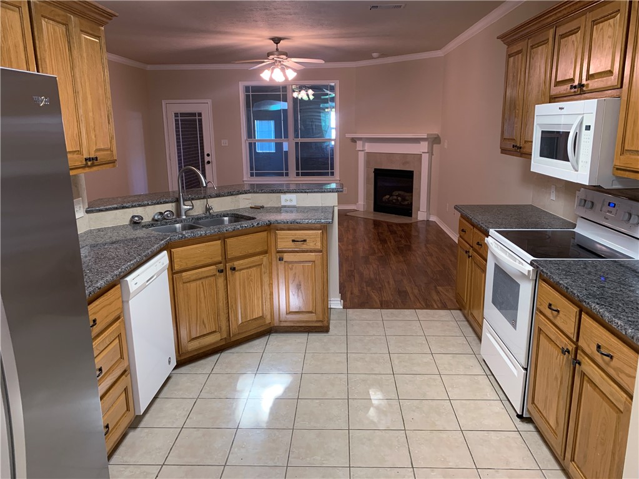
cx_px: 320
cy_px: 240
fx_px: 480
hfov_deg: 67.3
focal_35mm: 26
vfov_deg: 53.1
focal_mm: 4.25
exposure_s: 1/60
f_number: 1.8
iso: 200
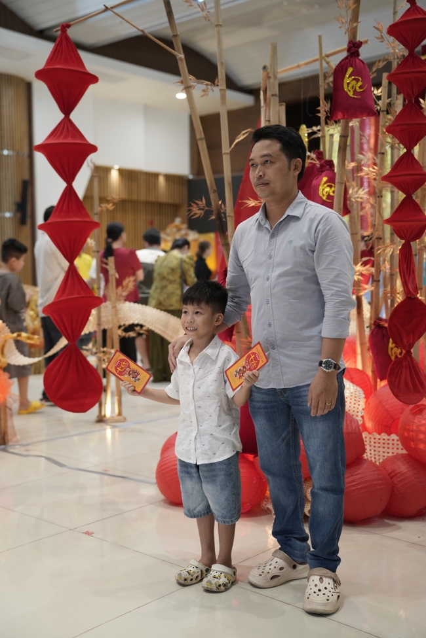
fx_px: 781
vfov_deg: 44.5
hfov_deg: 30.5
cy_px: 319
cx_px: 213
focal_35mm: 44
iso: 640
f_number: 2.5
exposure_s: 1/100
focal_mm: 44
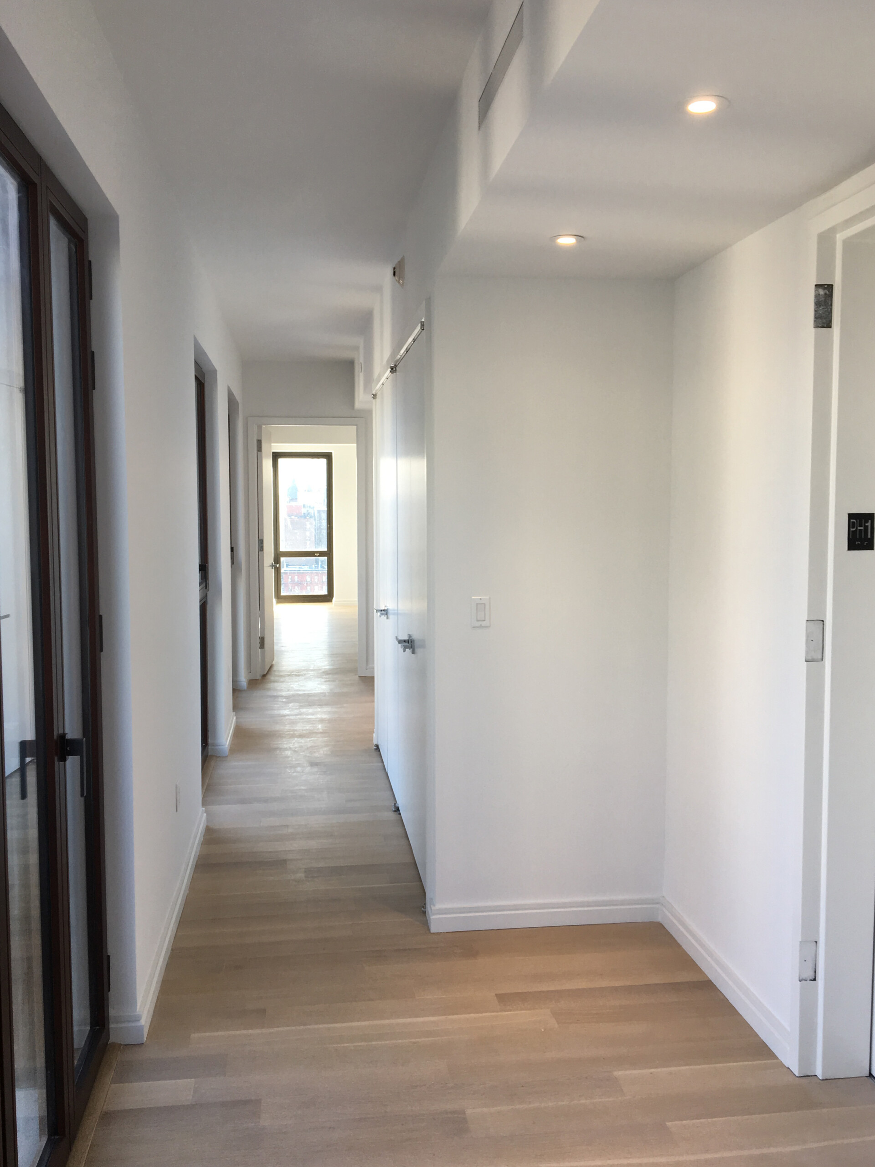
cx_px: 438
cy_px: 584
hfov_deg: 48.2
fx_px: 977
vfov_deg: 61.7
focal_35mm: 29
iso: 25
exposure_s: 1/120
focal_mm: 4.15
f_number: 2.2
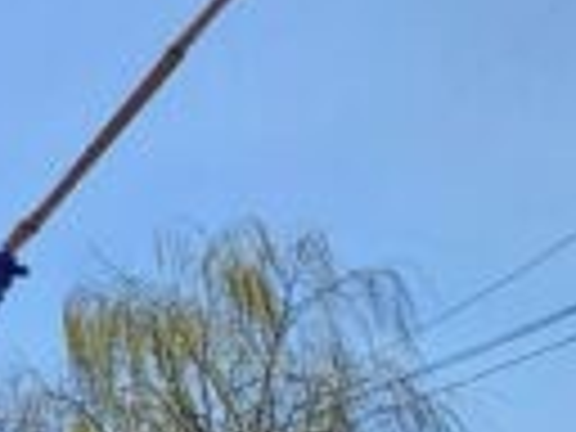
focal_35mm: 75
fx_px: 1248
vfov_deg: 19.6
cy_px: 290
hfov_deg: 15.4
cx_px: -774
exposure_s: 1/5883
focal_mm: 2.2
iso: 50
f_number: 2.2
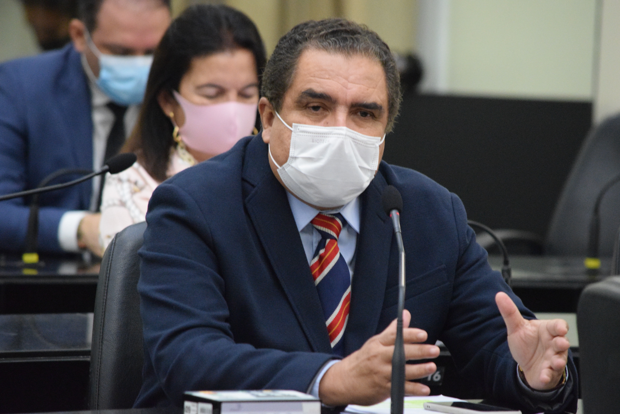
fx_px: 5429
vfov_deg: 4.4
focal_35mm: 315
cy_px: 207
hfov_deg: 6.5
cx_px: 310
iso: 6400
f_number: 5.3
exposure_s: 1/100
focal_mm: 210
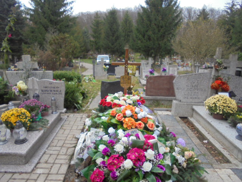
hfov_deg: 67.3
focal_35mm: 26
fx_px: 182
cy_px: 91
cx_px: 121
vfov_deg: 53.1
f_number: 3.5
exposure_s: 1/80
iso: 100
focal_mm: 4.6
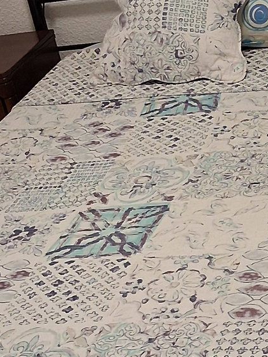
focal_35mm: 99
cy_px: 149
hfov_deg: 14.9
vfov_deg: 19.8
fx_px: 1022
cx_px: 172
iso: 250
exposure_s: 1/50
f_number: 1.8
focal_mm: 3.98
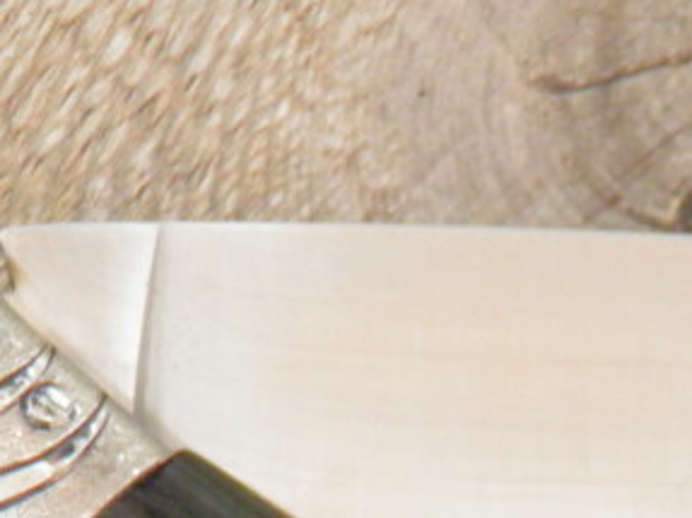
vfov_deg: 5.6
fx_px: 5175
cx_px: 945
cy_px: 903
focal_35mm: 259
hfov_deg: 7.5
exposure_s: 1/6
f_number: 3.8
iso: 200
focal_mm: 11.2
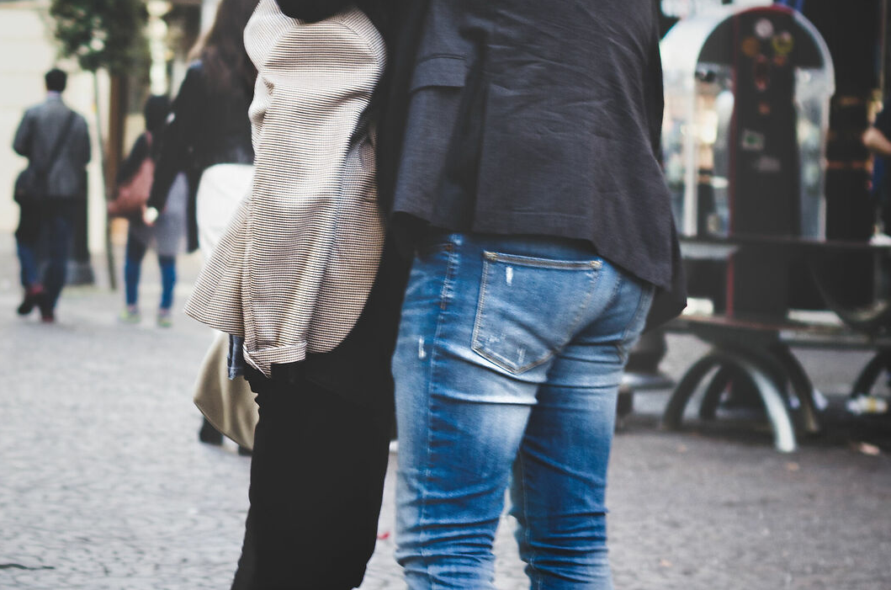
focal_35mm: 170
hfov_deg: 12.0
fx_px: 4198
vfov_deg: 8.0
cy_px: 263
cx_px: 16
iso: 160
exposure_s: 1/50
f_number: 2.8
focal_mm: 50
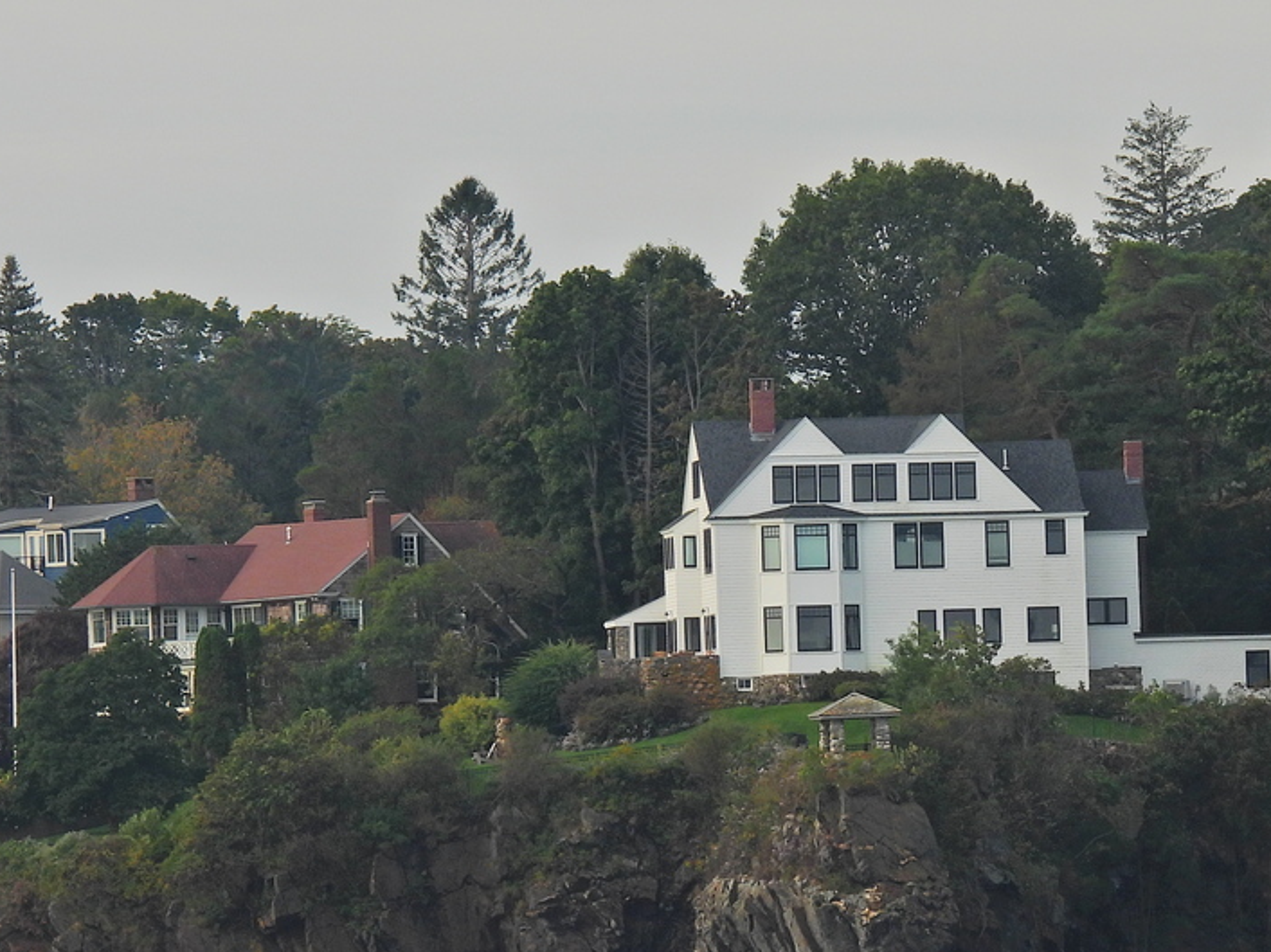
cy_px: 518
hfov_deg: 3.6
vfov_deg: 2.7
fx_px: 19967
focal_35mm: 544
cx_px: 549
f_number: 5
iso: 100
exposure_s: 1/500
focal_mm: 53.5
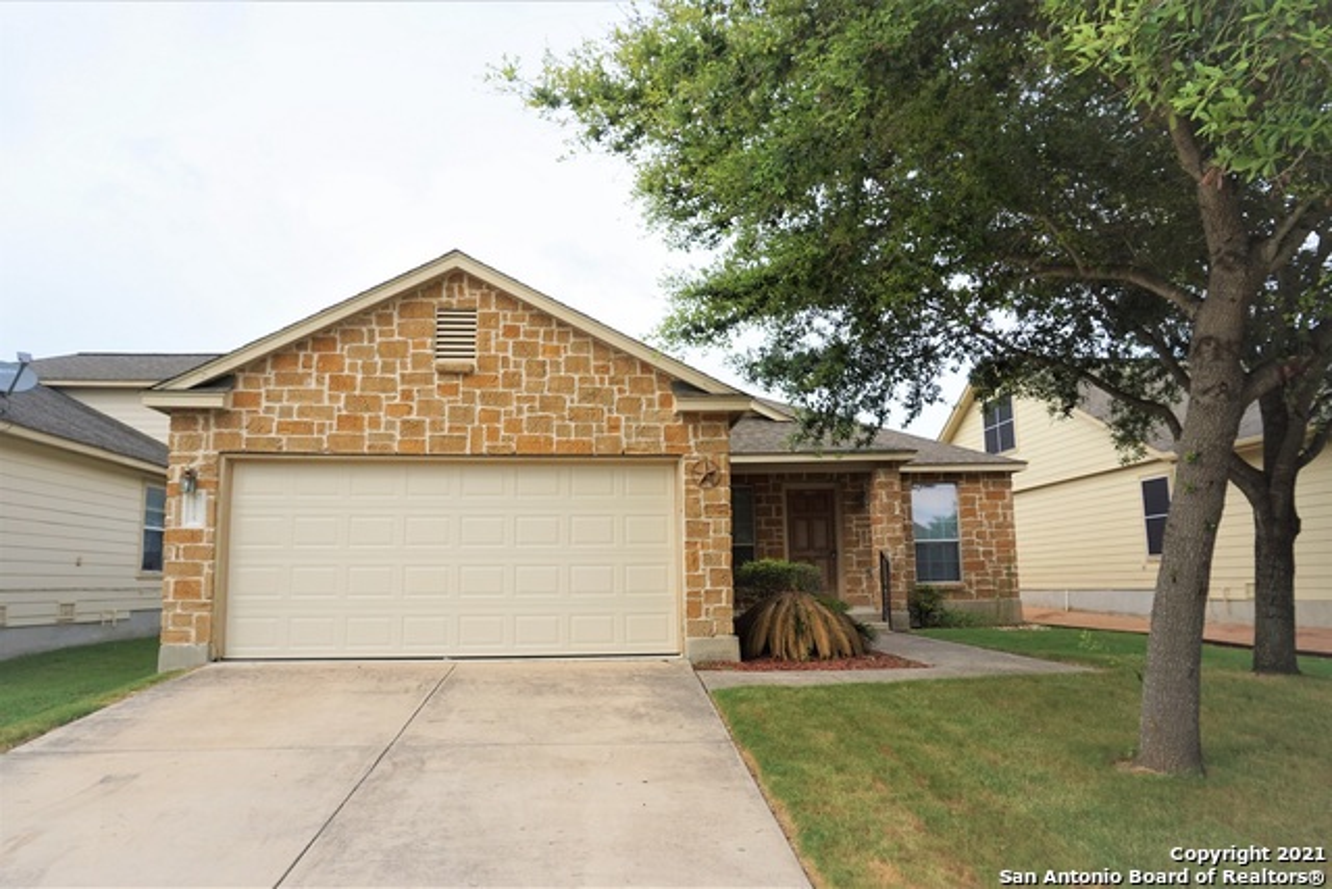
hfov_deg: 73.7
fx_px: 888
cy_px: 444
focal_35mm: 24
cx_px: 666
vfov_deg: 53.2
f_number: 7.1
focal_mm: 16
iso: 100
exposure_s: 1/160
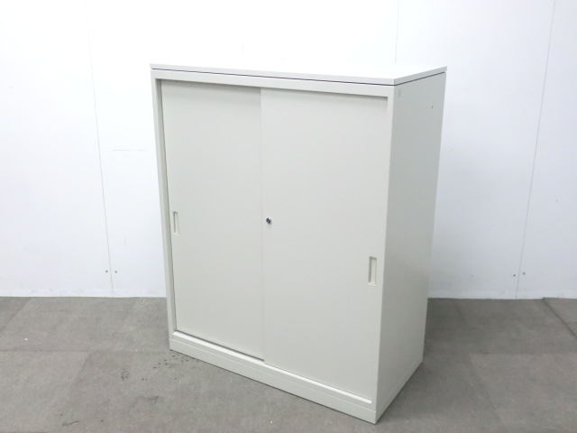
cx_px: 288
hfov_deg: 49.0
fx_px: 633
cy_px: 216
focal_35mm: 38
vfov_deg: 37.7
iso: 800
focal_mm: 6.9
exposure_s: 1/40
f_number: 3.9
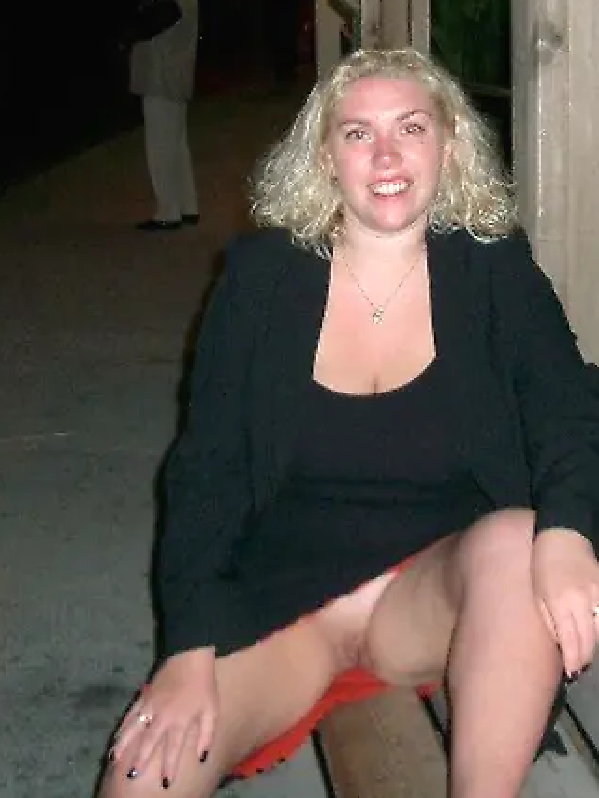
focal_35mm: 46
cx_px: 313
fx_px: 1060
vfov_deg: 40.9
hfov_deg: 31.5
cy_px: 302
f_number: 2.6
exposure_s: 1/40
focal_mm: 5.8
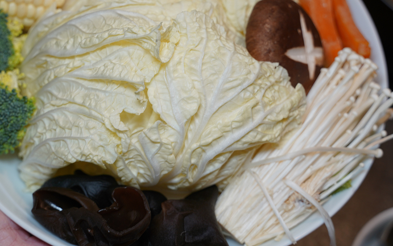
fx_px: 739
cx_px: 141
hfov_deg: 29.6
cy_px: 68
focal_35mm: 69
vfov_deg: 18.8
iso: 160
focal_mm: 39
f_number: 4
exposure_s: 1/60
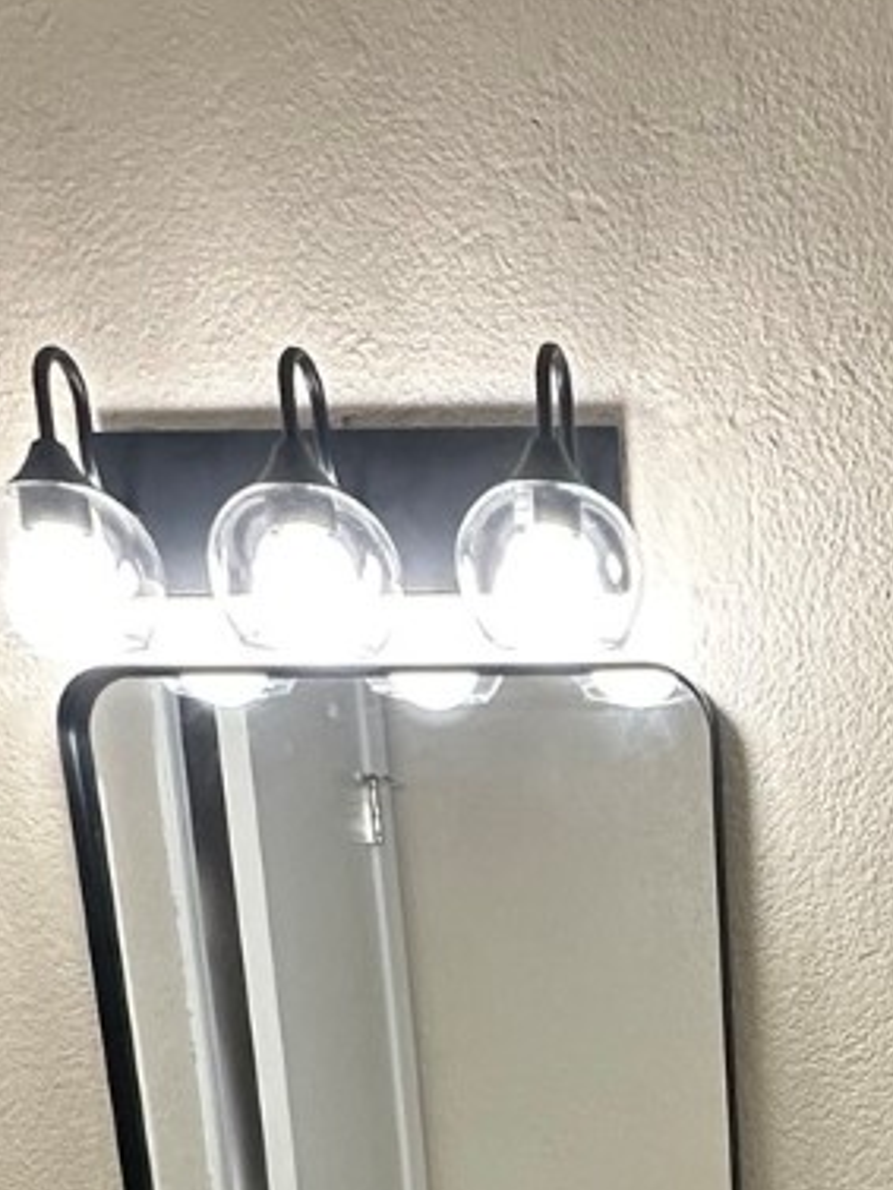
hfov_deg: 23.6
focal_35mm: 57
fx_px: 1959
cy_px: 1569
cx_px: 1048
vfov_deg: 27.7
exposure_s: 1/60
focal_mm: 2.22
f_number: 2.2
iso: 200
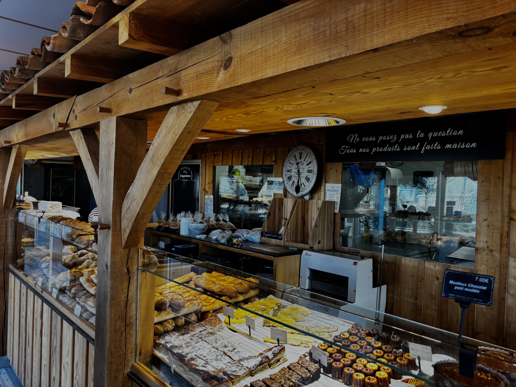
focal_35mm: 26
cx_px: 258
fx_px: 388
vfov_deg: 53.1
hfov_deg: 67.3
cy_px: 194
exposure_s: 1/100
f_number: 1.6
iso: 80
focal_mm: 5.96
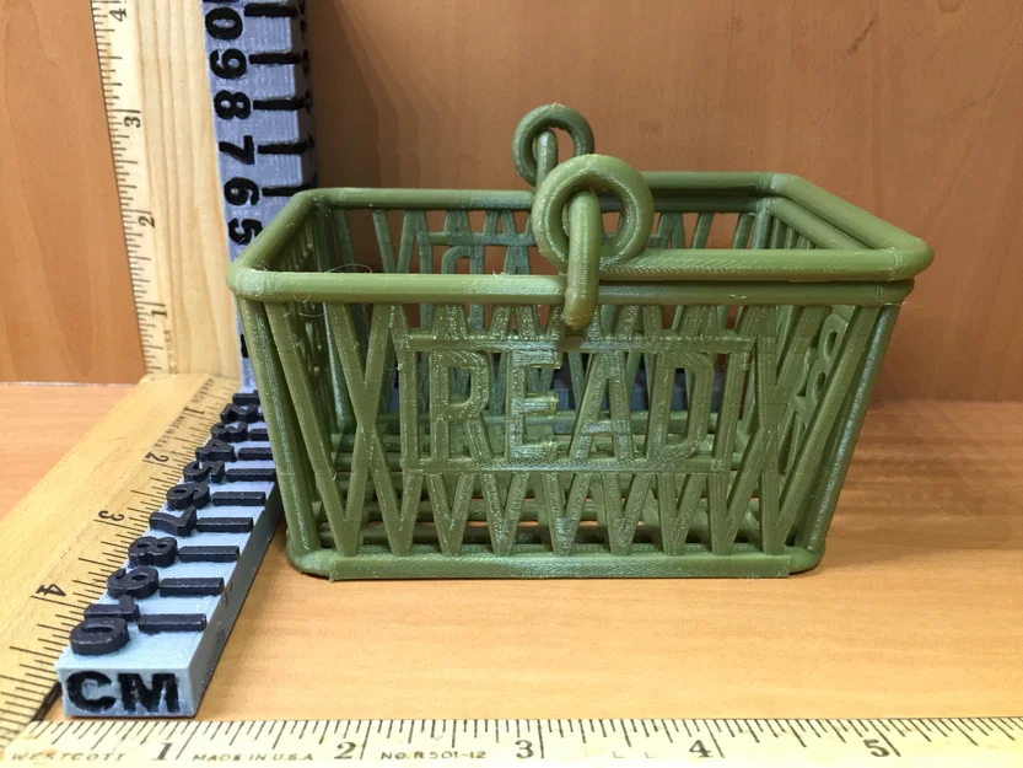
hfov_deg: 61.7
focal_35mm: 29
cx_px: 512
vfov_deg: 48.2
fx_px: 857
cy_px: 384
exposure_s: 1/10
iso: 100
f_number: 2.2
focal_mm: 4.15
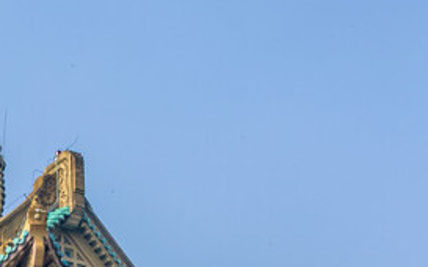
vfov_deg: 8.2
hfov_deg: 13.0
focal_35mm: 157
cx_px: -85
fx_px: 1829
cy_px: 395
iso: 200
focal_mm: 35
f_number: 9
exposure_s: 1/400
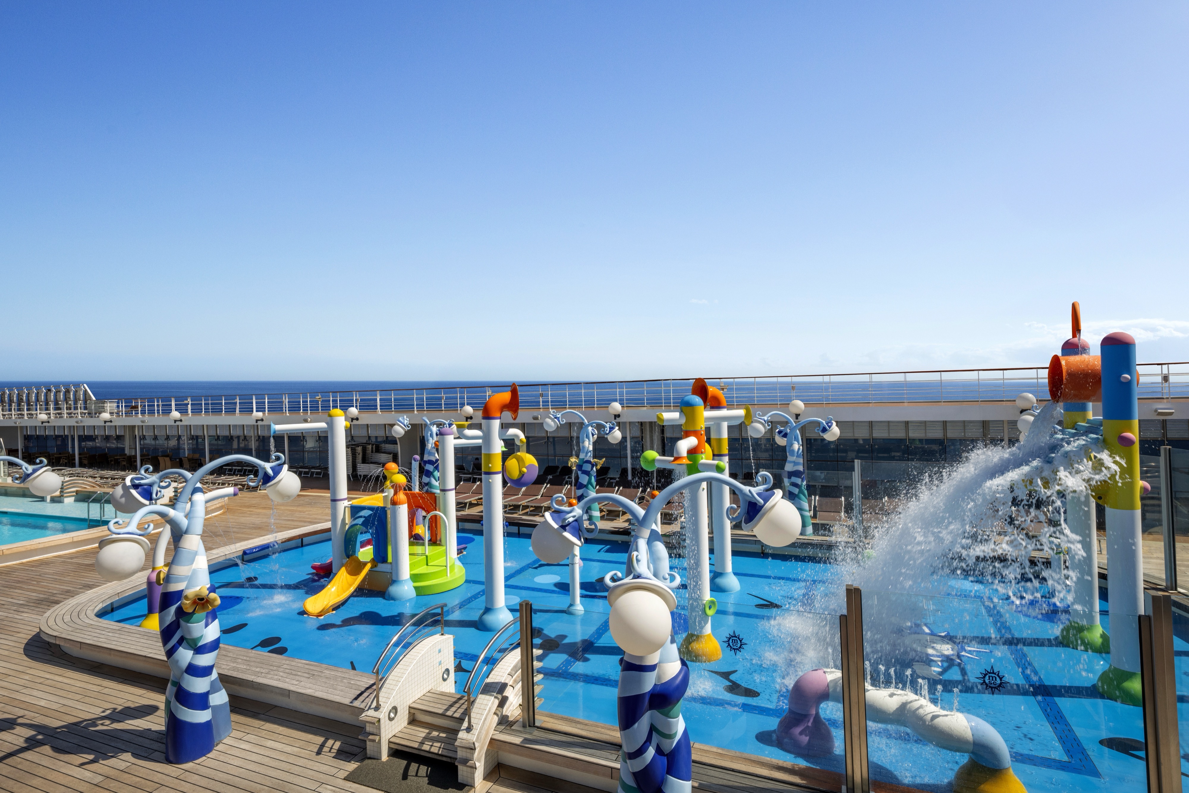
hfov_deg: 86.9
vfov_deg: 64.5
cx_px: 594
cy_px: 396
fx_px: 627
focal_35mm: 19
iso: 200
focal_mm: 19
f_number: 11
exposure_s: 1/160
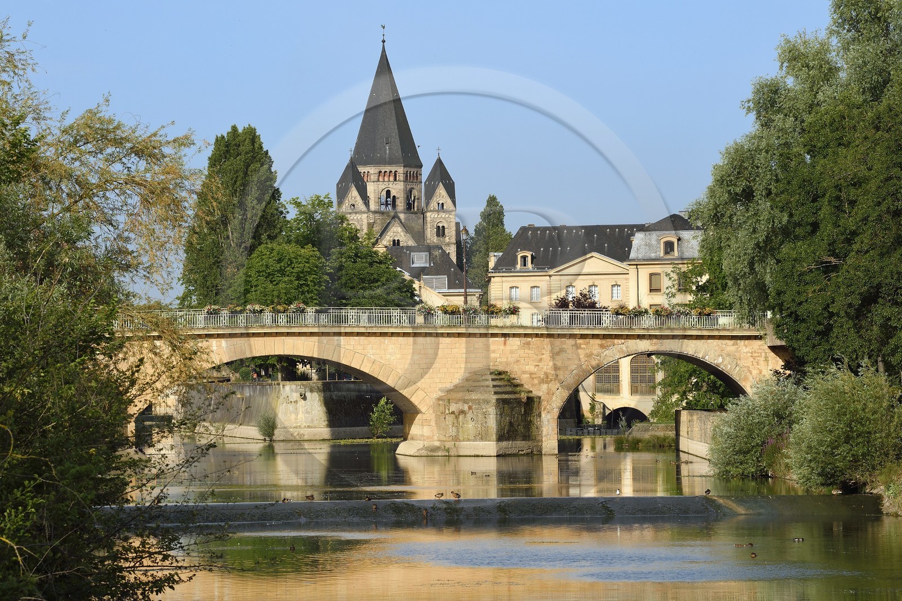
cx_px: 451
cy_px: 300
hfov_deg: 12.5
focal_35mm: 165
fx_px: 4133
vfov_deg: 8.3
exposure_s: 1/320
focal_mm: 165
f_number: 10
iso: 200
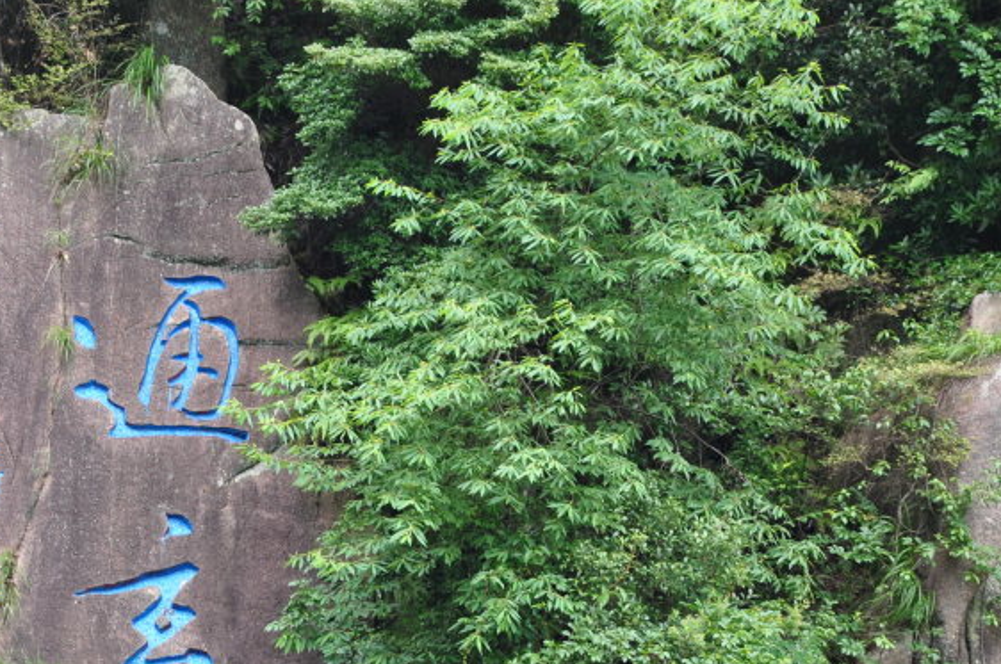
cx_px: 146
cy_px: 518
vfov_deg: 4.8
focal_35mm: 287
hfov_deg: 7.2
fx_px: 7966
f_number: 8
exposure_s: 1/60
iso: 200
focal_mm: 105
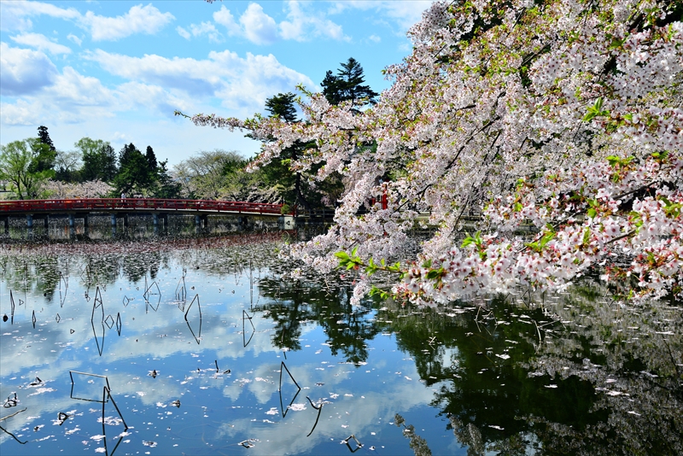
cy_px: 228
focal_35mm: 34
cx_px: 342
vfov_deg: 38.9
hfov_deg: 55.8
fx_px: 645
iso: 400
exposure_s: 1/500
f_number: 11
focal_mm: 34
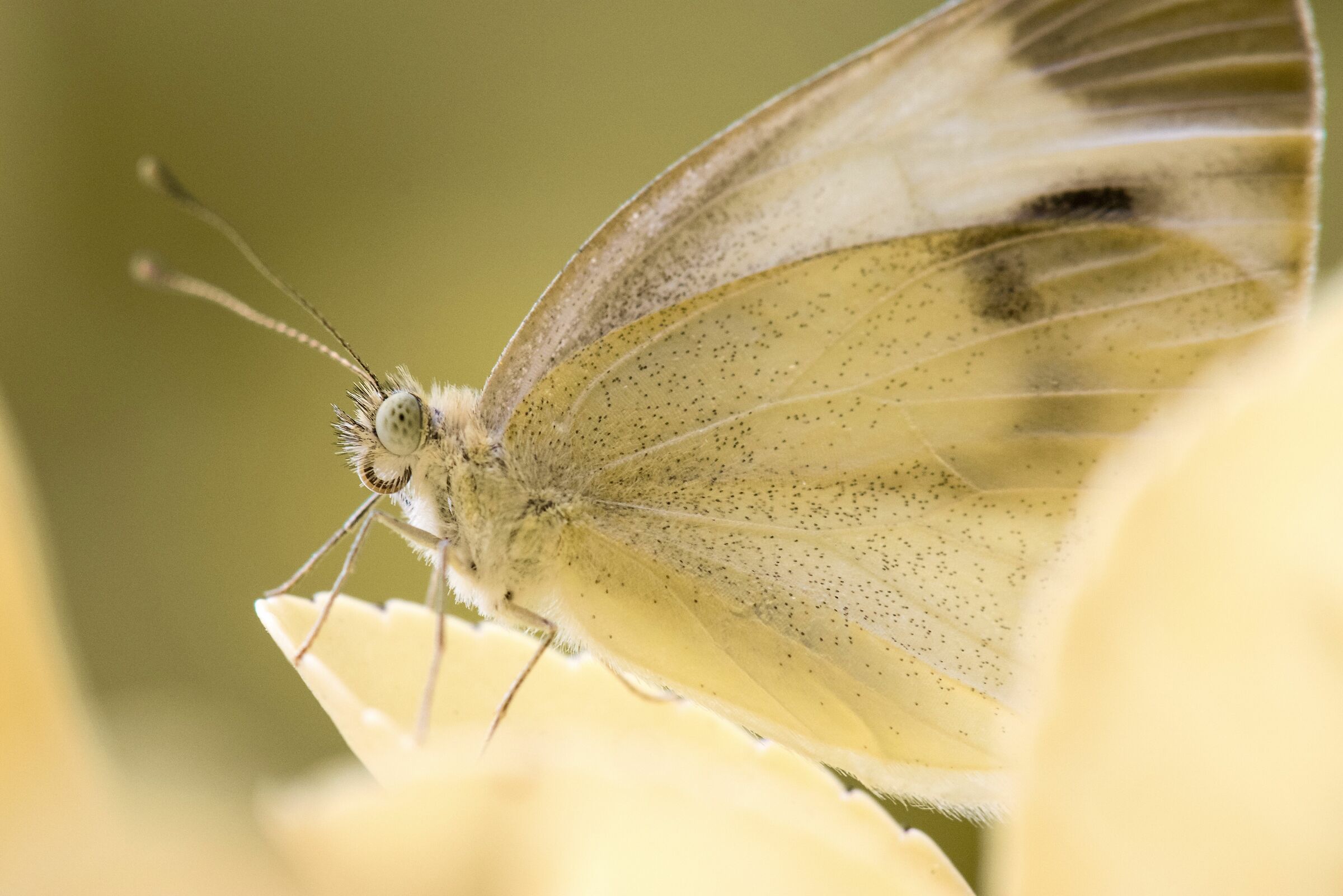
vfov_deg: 8.7
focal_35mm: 158
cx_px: 672
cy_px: 448
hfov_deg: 13.0
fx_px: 5875
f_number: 10
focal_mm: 105
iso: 1000
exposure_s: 1/125
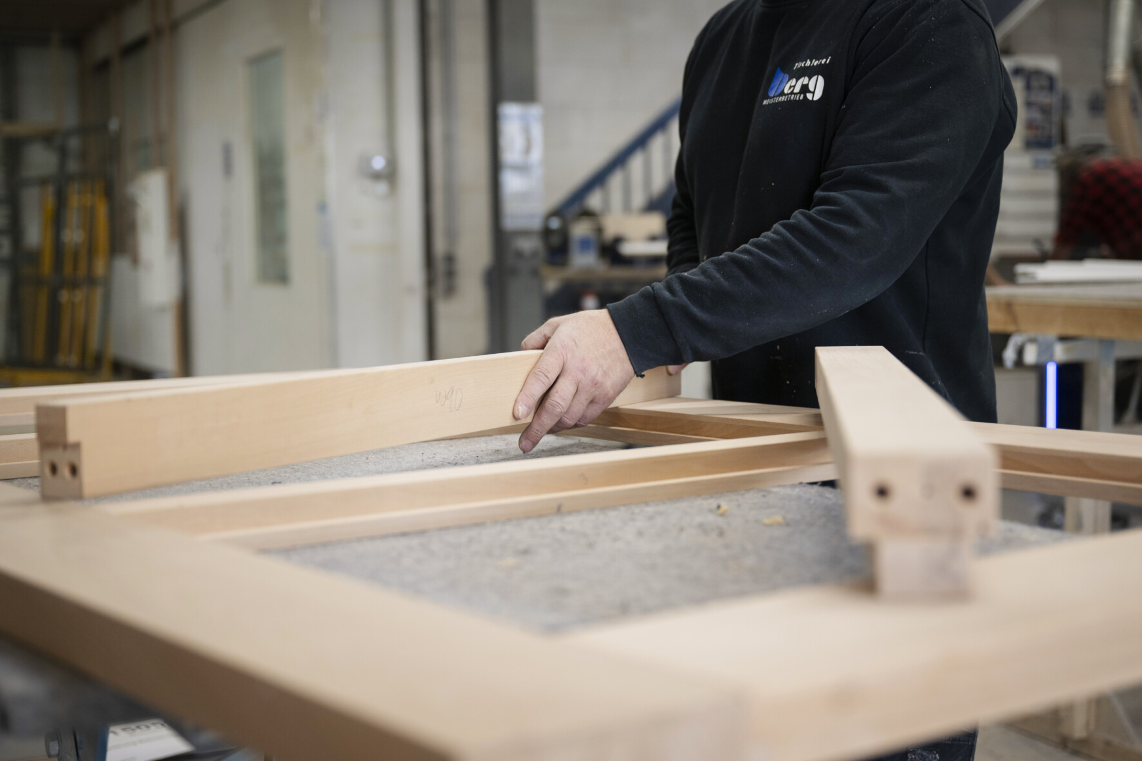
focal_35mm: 53
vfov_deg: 25.5
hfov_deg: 37.5
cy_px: 400
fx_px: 1681
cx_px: 567
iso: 400
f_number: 2.8
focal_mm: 49
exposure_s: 1/160
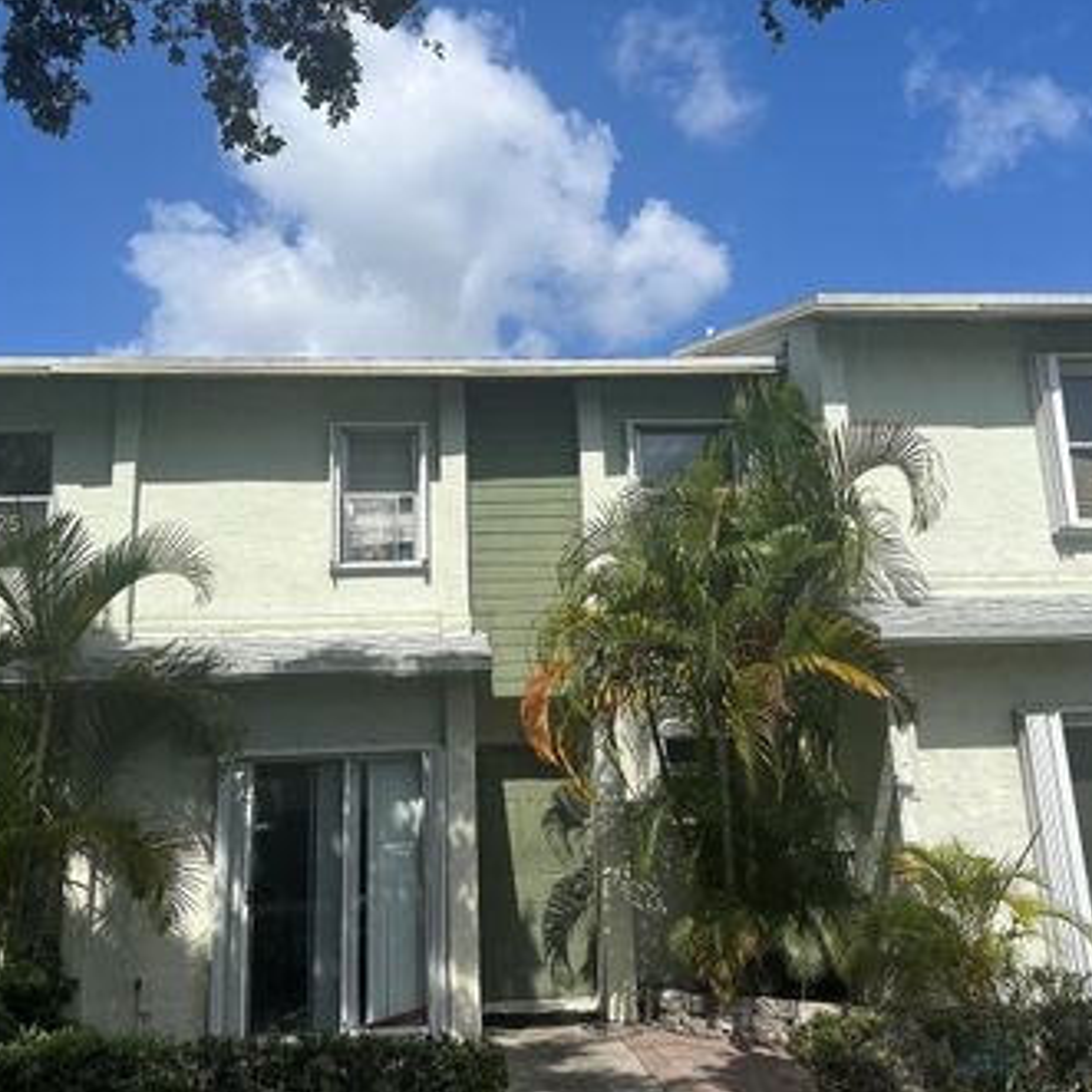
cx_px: 515
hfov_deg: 51.1
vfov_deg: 51.1
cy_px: 526
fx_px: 1142
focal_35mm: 32
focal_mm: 6.86
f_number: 1.78
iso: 80
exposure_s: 1/6211
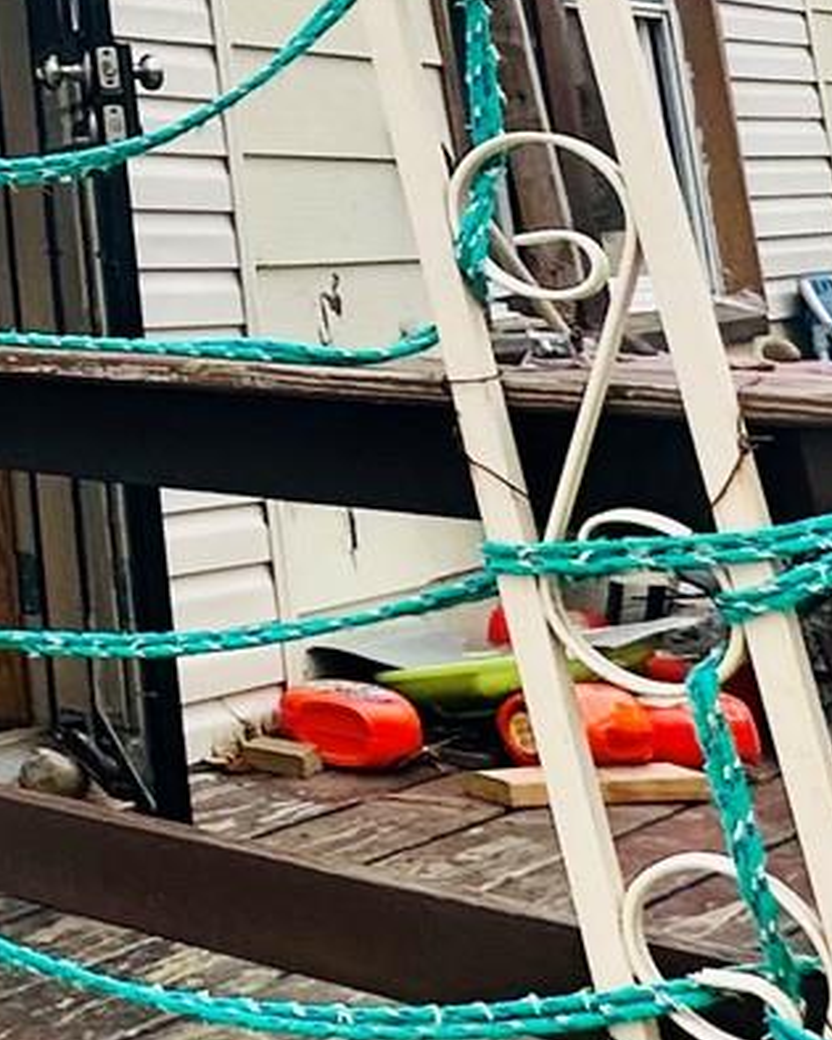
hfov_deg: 15.4
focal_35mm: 71
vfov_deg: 23.8
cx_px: -996
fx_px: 2186
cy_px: -290
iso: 40
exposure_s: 1/963
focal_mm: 2.22
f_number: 2.2
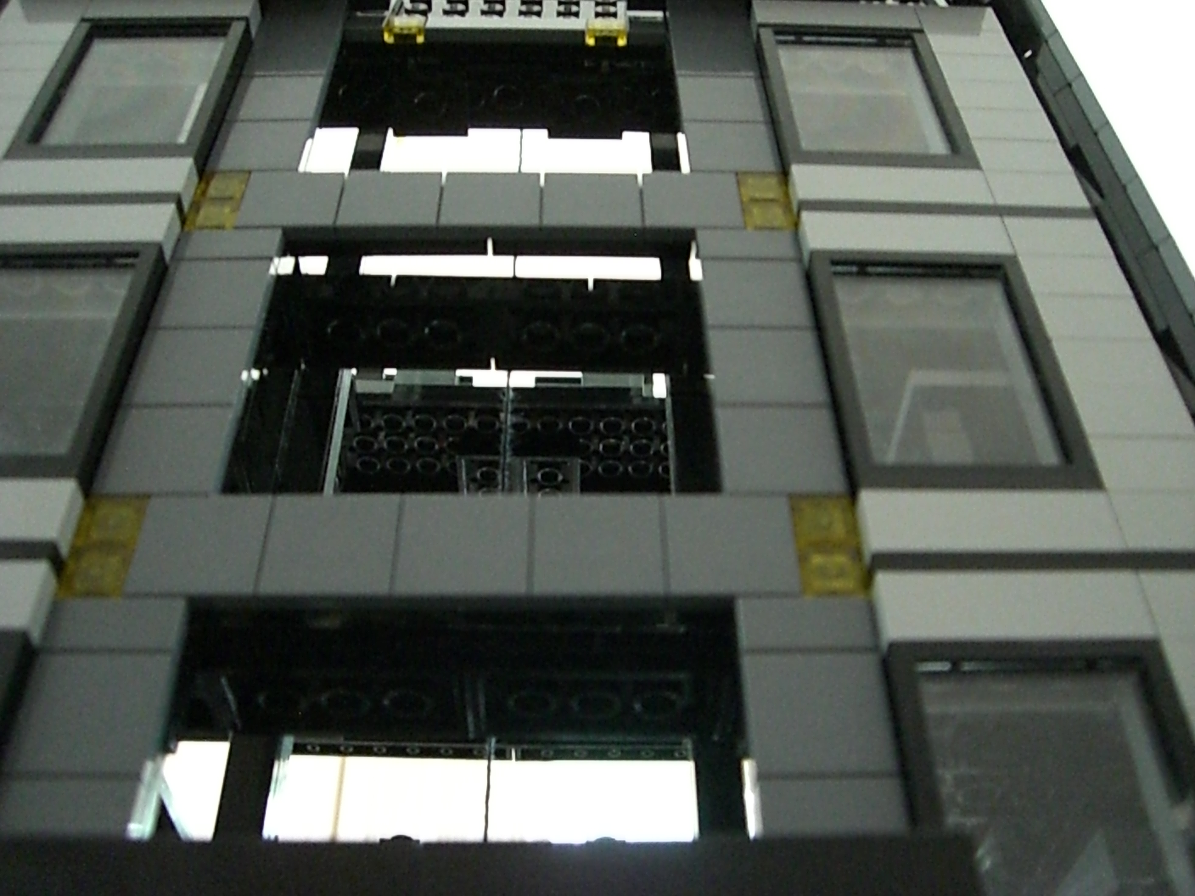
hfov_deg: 49.0
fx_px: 1312
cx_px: 598
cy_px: 448
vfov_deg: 37.7
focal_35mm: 38
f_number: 2.7
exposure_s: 1/25
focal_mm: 6.2
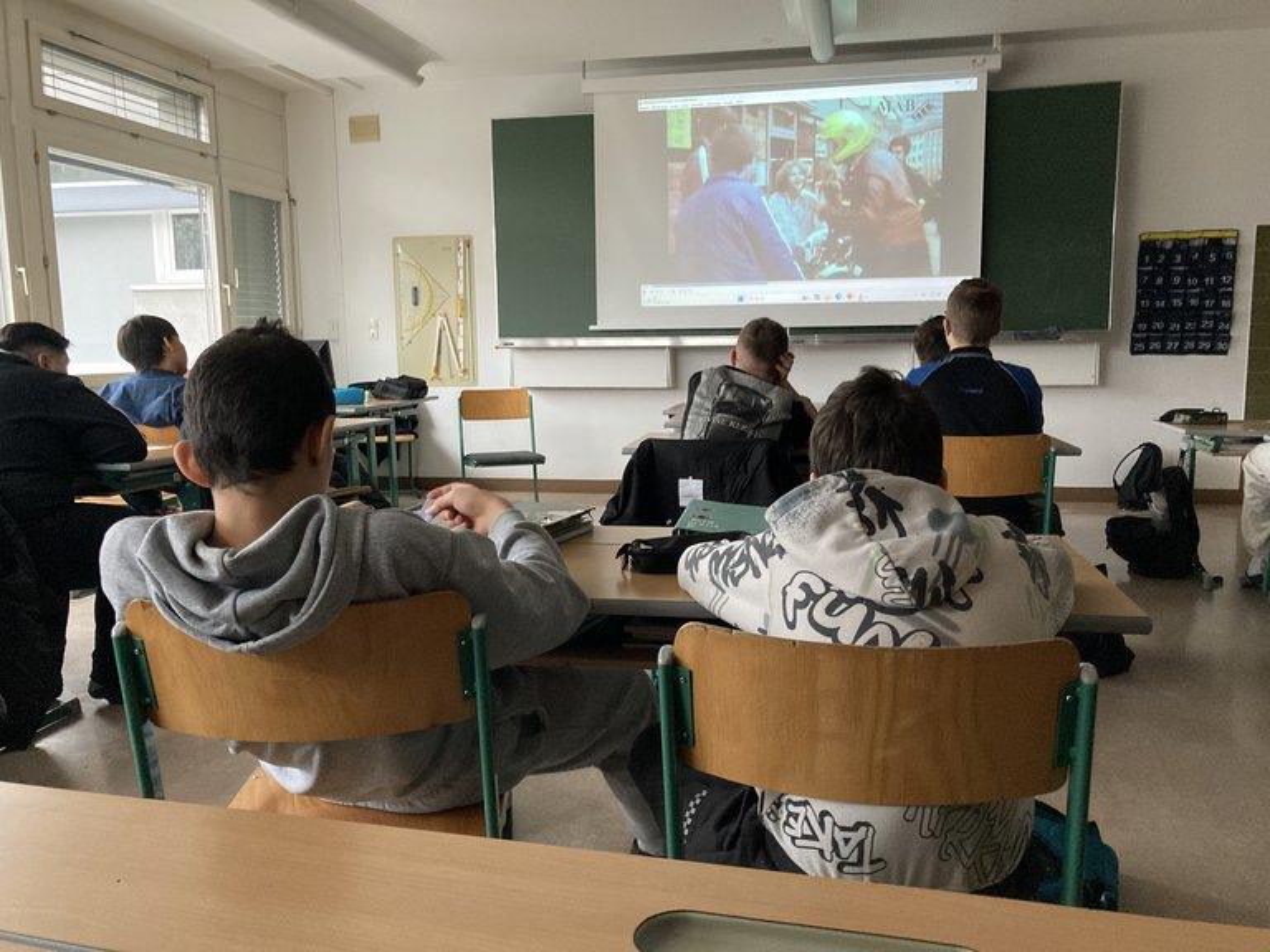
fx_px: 1027
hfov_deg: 63.4
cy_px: 476
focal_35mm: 28
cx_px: 635
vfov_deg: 49.7
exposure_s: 1/56
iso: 320
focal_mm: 3.99
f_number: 1.8
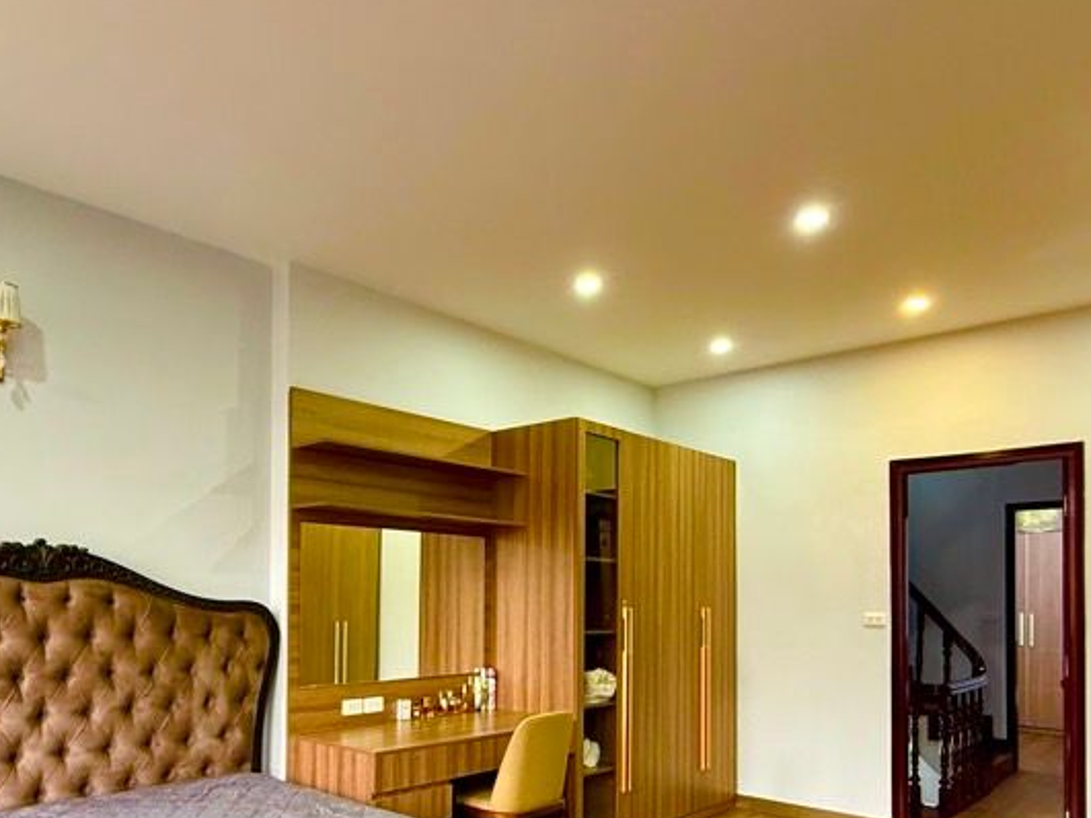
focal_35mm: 27
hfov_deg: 64.7
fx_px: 851
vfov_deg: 49.9
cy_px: 582
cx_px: 431
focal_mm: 2.22
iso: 400
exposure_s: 1/60
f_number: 2.2
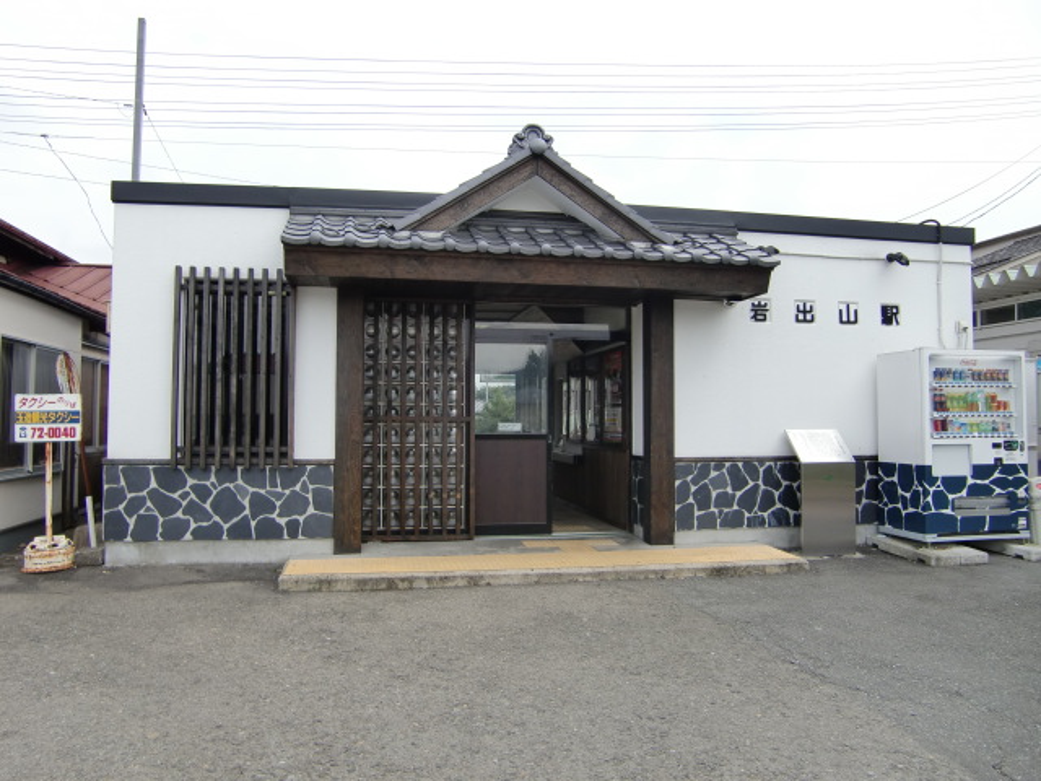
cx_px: 520
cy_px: 390
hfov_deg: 63.4
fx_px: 842
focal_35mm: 28
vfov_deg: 49.7
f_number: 2.6
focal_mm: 4.9
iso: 64
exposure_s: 1/640
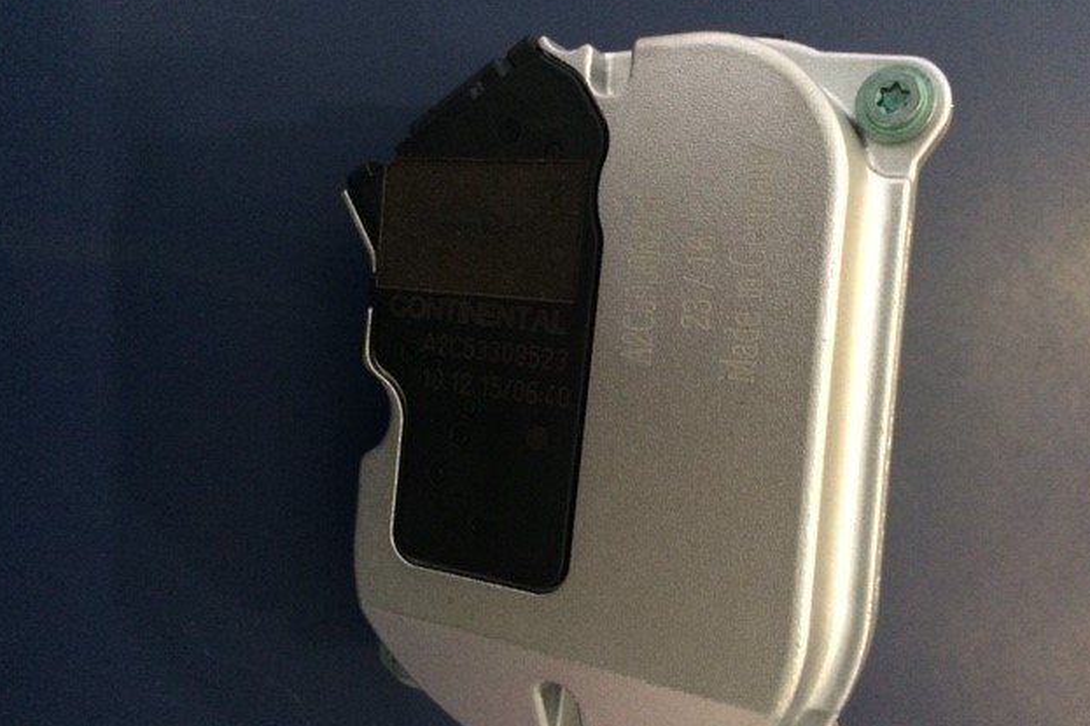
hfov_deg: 60.3
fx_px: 938
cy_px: 392
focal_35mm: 31
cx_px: 542
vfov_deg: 42.3
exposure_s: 1/17
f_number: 2.2
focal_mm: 4.15
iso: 320
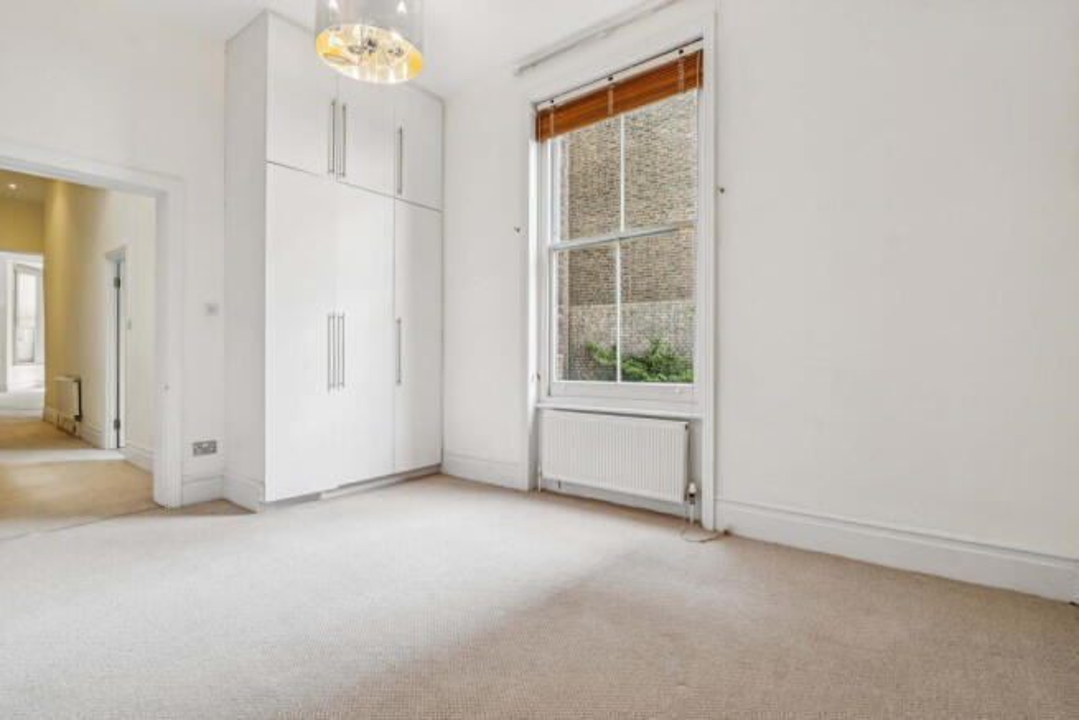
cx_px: 540
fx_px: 480
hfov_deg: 96.7
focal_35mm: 16
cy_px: 360
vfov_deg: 73.8
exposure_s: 1/15
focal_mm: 16
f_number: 11
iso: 400
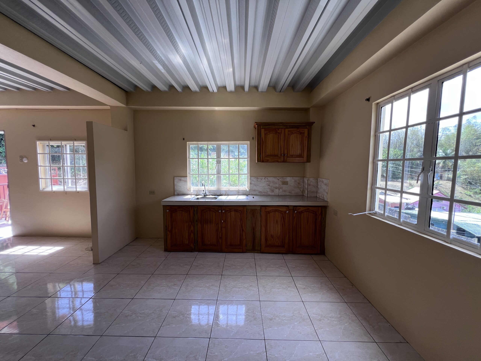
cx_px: 240
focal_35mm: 13
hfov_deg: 106.2
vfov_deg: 89.9
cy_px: 180
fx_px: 181
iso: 50
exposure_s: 1/99
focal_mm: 1.57
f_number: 1.8
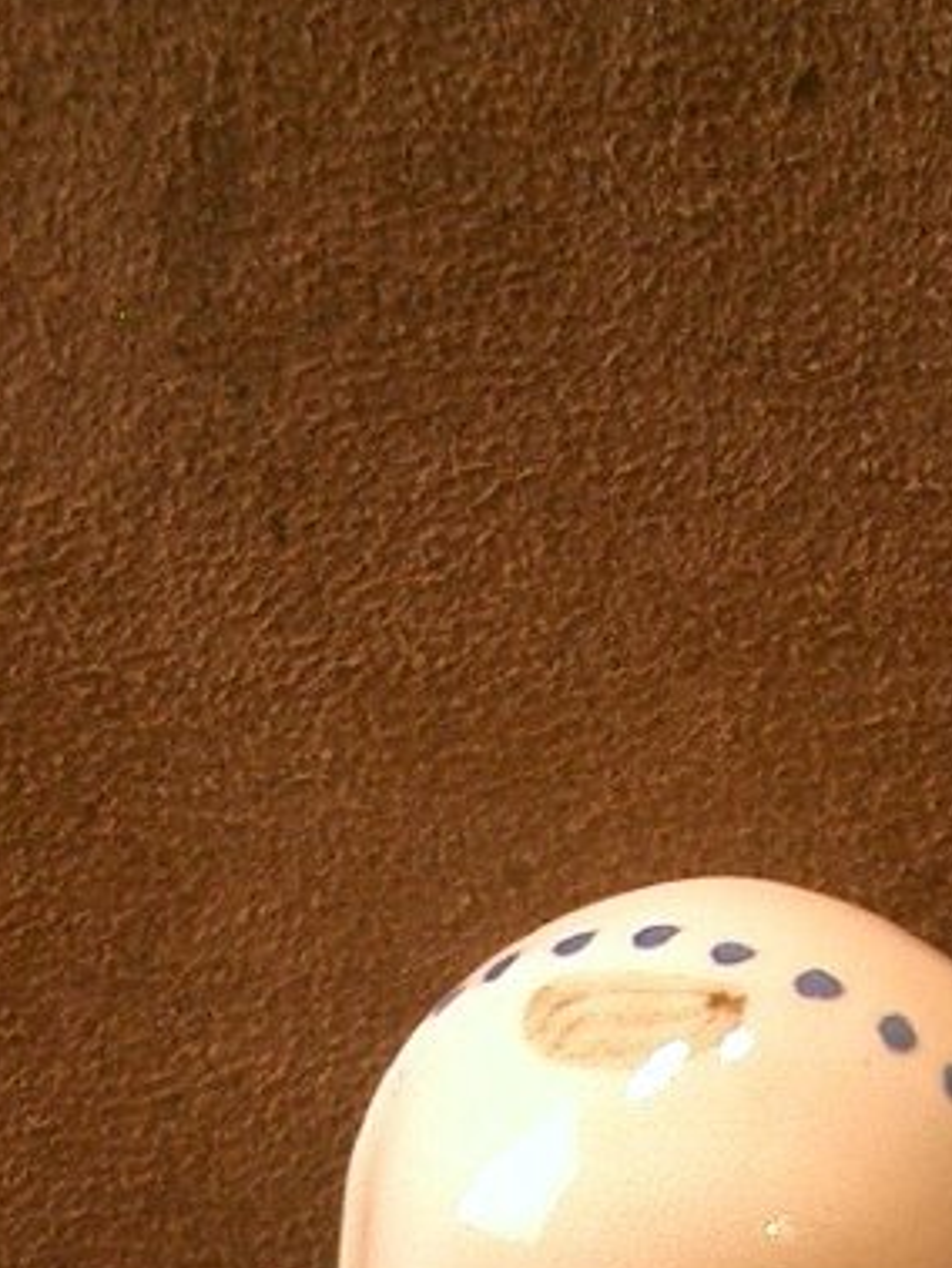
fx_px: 4762
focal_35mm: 130
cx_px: 768
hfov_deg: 11.4
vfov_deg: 14.1
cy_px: 1983
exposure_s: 1/50
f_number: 2.8
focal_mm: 6.8
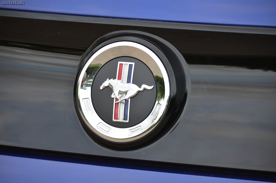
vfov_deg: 4.6
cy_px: 92
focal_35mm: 300
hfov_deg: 6.9
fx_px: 2295
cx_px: 138
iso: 800
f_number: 5.6
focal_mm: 200
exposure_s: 1/500
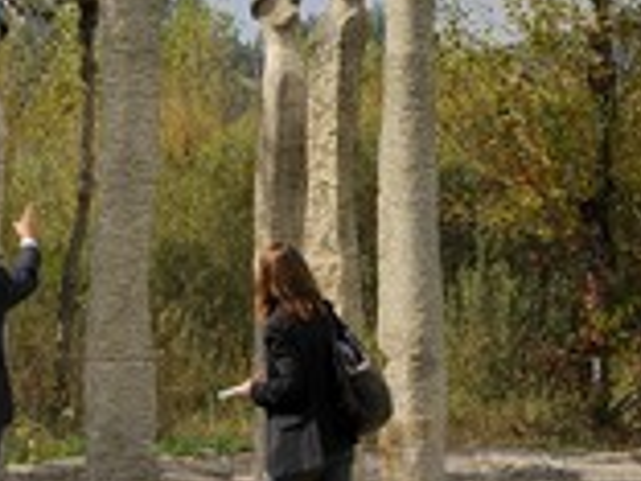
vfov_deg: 10.9
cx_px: 275
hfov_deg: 14.6
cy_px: 90
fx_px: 2500
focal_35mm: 135
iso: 200
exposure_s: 1/200
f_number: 13
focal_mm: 52
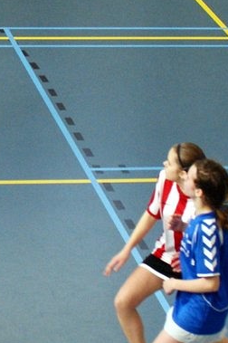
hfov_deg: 10.0
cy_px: 33
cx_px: -97
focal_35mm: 133
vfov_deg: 15.3
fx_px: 1266
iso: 800
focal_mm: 28
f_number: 4
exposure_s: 1/200
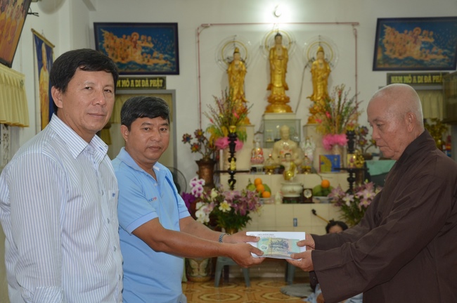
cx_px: 228
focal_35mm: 51
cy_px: 152
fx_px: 646
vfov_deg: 26.4
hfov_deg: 38.9
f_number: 5
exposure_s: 1/60
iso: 1000
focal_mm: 34
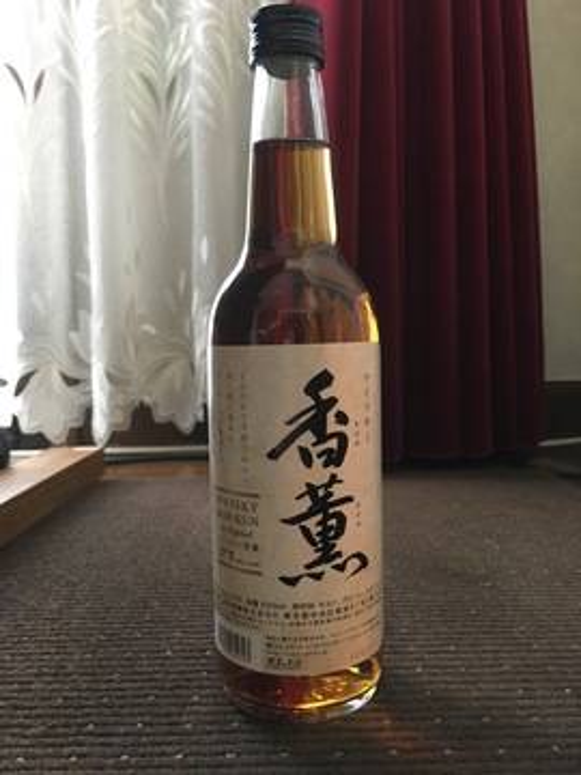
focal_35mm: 29
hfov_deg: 48.2
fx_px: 649
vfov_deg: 61.7
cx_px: 290
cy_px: 388
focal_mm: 4.15
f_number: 2.2
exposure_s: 1/17
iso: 200
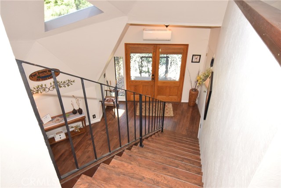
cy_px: 94
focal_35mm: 22
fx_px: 176
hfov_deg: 77.3
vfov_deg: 56.2
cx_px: 140
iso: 800
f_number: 5.3
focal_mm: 15
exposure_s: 1/80
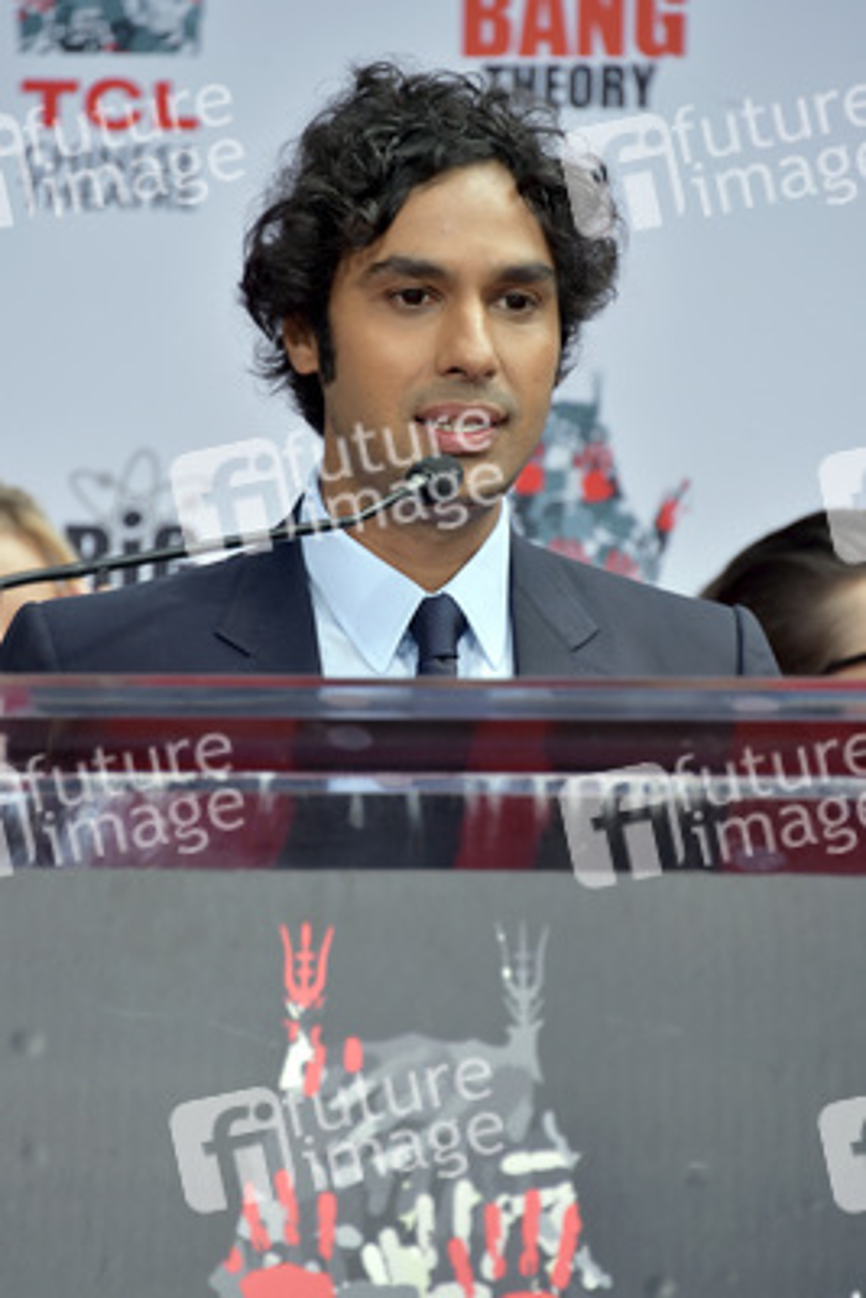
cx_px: 433
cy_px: 649
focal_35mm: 300
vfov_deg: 6.9
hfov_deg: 4.6
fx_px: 10815
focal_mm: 300
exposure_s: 1/250
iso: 125
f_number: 5.6
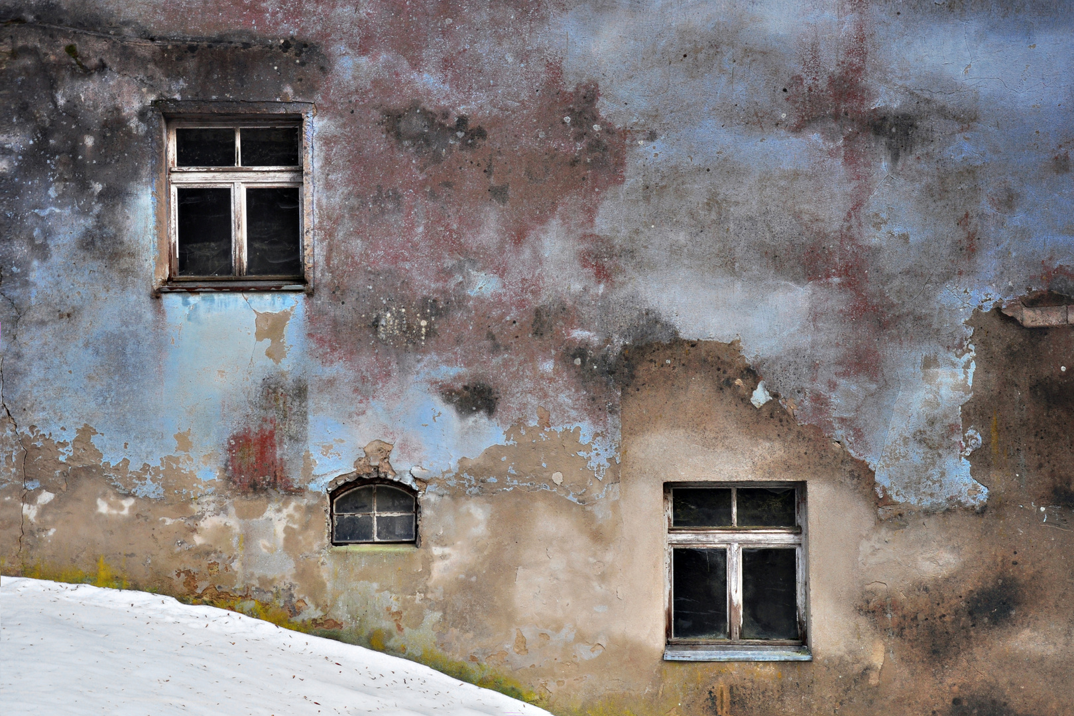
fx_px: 1790
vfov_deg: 22.6
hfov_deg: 33.4
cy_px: 358
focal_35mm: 60
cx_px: 537
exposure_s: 1/30
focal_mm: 40
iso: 200
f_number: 8
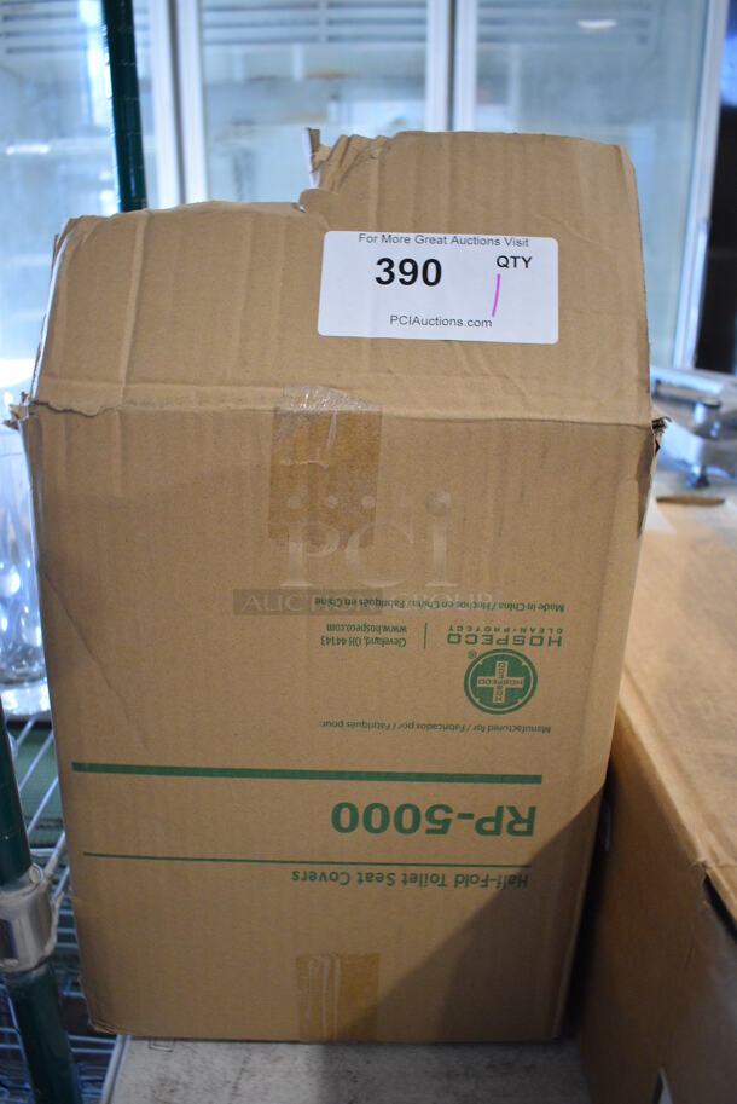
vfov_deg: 61.9
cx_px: 368
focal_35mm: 30
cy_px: 552
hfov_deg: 43.7
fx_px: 920
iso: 1600
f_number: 3.5
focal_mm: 20
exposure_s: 1/125
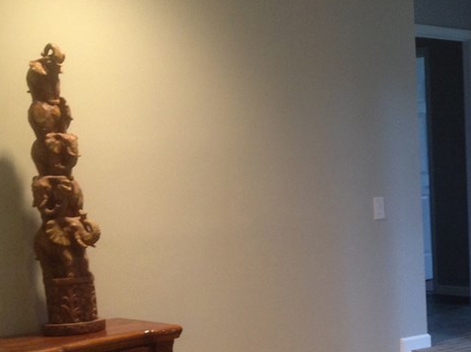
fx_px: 1006
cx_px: 441
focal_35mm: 74
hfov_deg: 25.4
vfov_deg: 19.4
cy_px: 338
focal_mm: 4.12
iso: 160
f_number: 2.4
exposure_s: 1/20
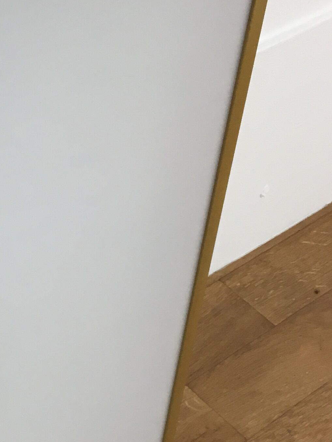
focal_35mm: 86
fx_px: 1100
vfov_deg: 22.8
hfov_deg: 16.1
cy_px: 241
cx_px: -117
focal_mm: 4.15
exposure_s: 1/33
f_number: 2.2
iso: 32
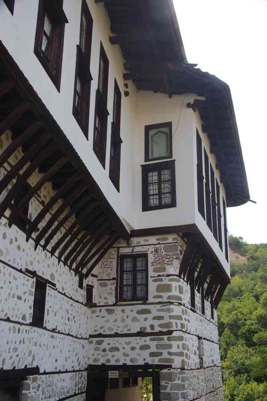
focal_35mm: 40
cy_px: 200
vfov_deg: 48.1
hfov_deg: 33.1
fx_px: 449
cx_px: 134
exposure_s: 1/50
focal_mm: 26.9
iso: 200
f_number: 9
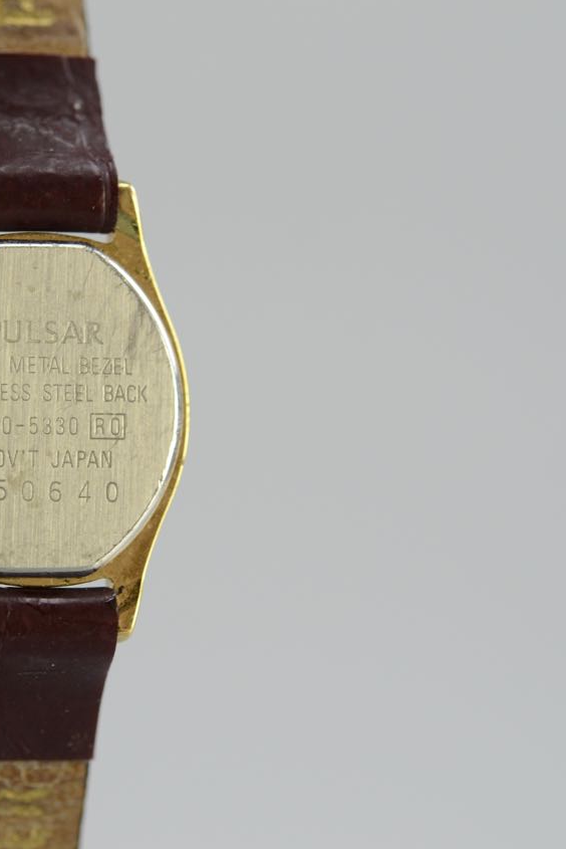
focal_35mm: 136
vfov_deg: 15.1
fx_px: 3204
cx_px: 55
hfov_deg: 10.0
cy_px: 424
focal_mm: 60
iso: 640
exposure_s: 1/125
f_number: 5.6
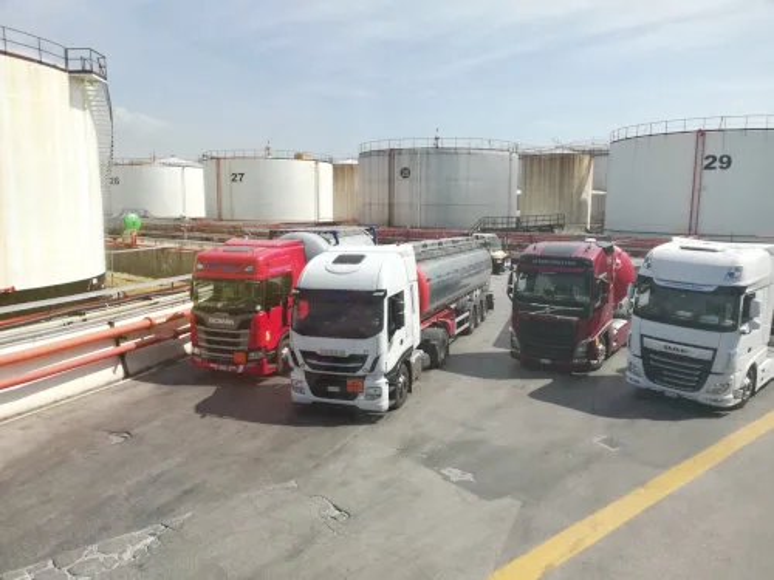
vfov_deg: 51.4
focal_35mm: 27
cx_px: 387
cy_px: 290
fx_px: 604
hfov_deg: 65.3
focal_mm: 3.81
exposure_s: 1/145
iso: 50
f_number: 2.2
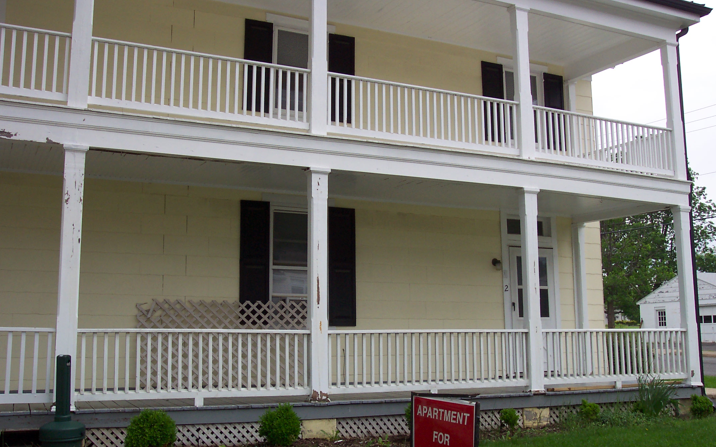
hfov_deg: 50.4
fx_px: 761
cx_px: 357
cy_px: 220
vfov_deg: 32.8
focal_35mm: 39
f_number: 4.8
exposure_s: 1/350
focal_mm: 8
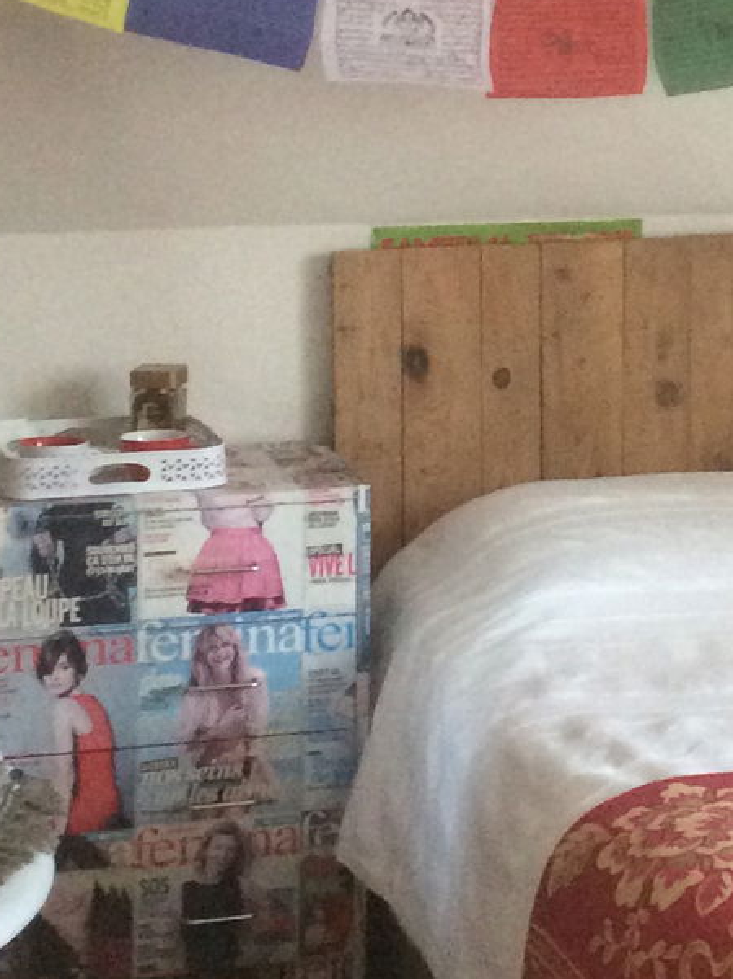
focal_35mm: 103
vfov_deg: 18.8
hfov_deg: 13.9
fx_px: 2911
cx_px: 893
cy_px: 99
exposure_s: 1/20
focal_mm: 4.15
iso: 320
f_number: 2.2
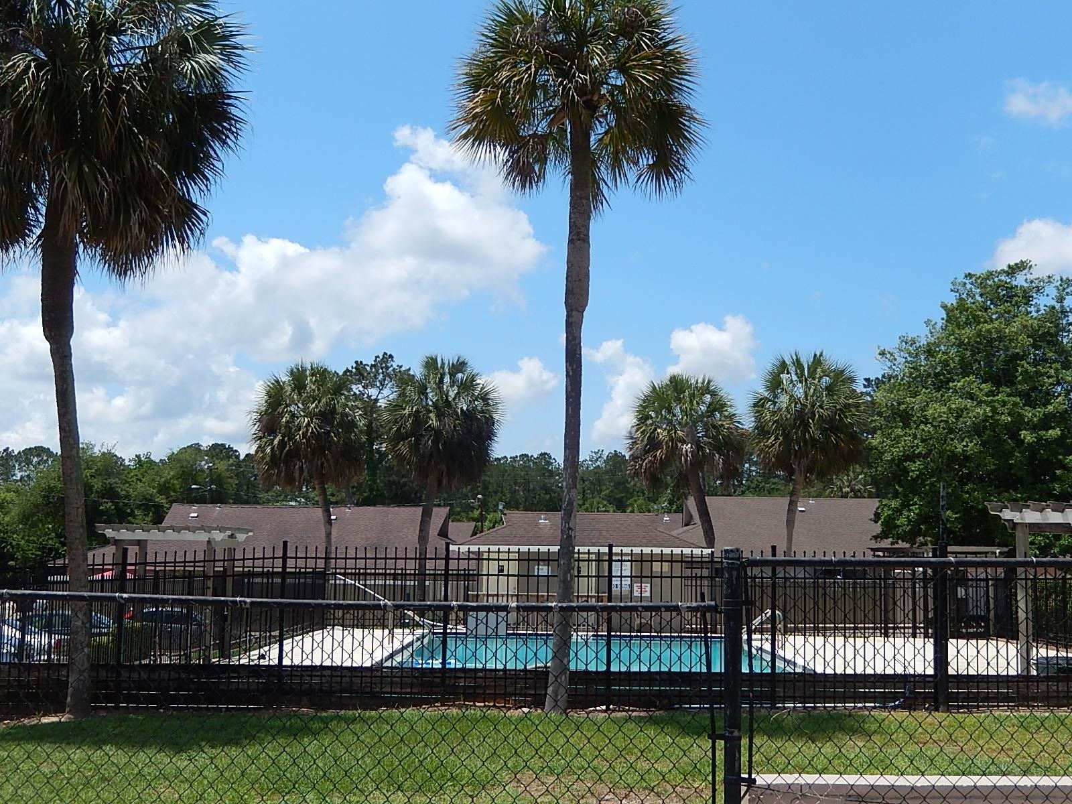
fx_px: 1270
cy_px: 402
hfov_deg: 45.8
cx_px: 536
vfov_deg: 35.1
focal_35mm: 41
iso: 125
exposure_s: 1/1250
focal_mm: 7.3
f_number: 4.2
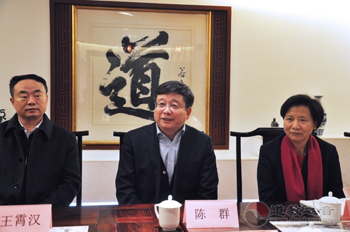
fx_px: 466
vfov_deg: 28.0
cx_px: 175
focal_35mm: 48
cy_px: 116
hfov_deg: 41.2
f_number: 4.2
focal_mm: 32
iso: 720
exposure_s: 1/15
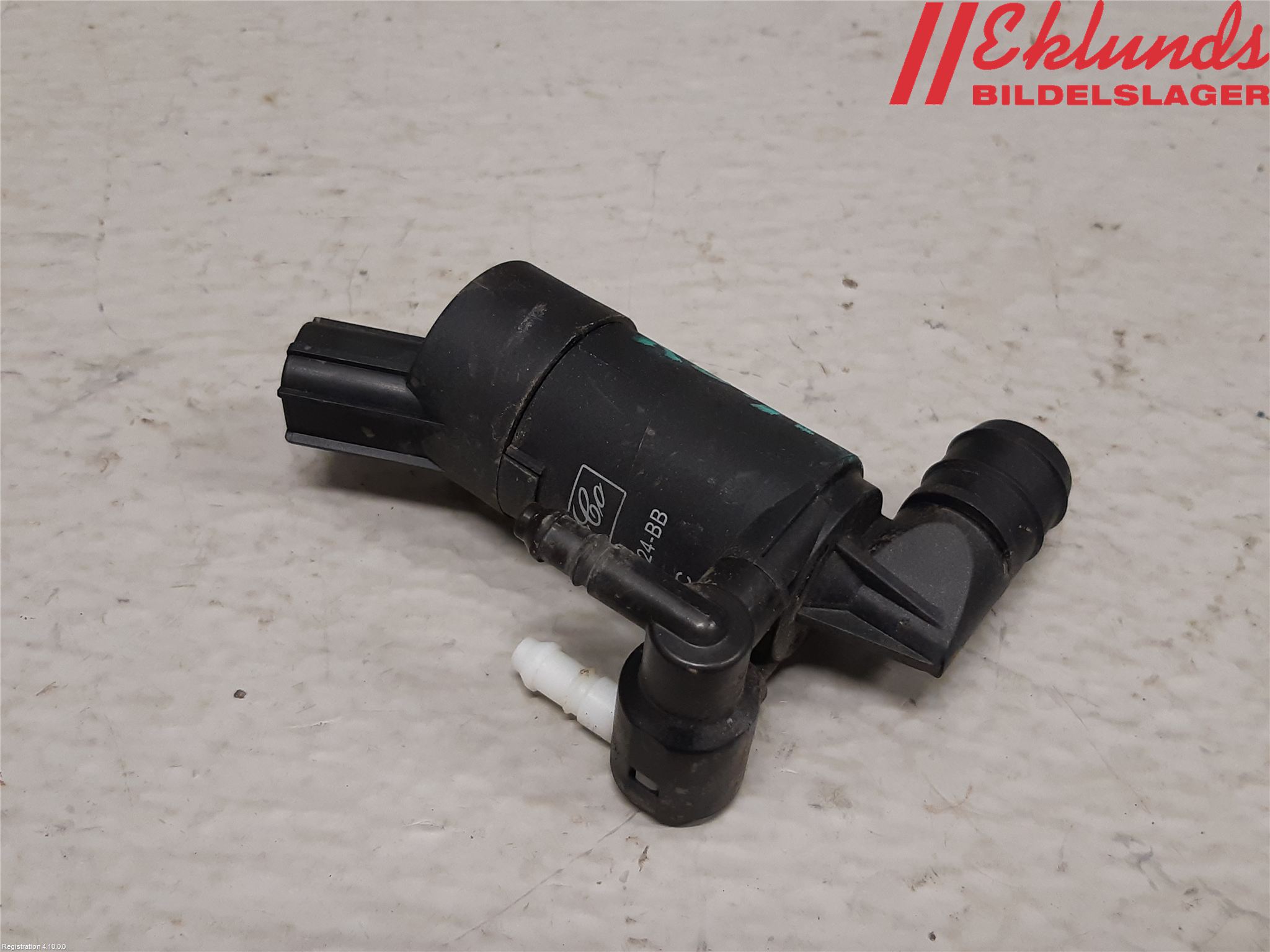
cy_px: 476
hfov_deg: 67.3
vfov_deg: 53.1
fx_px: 954
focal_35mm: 26
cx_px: 635
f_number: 1.7
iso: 125
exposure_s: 1/50
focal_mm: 3.93
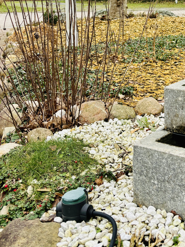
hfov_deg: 26.1
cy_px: 15
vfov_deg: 33.8
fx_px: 378
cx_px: 185
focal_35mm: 53
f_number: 1.6
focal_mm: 5.96
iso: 50
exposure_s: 1/662
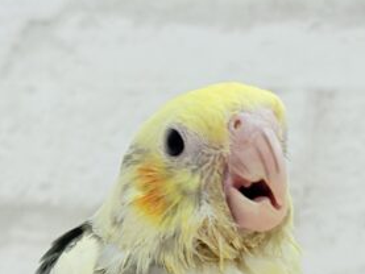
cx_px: 187
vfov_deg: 12.2
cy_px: 258
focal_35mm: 120
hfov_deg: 16.4
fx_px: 1266
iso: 80
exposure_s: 1/100
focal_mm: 5.96
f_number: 1.6
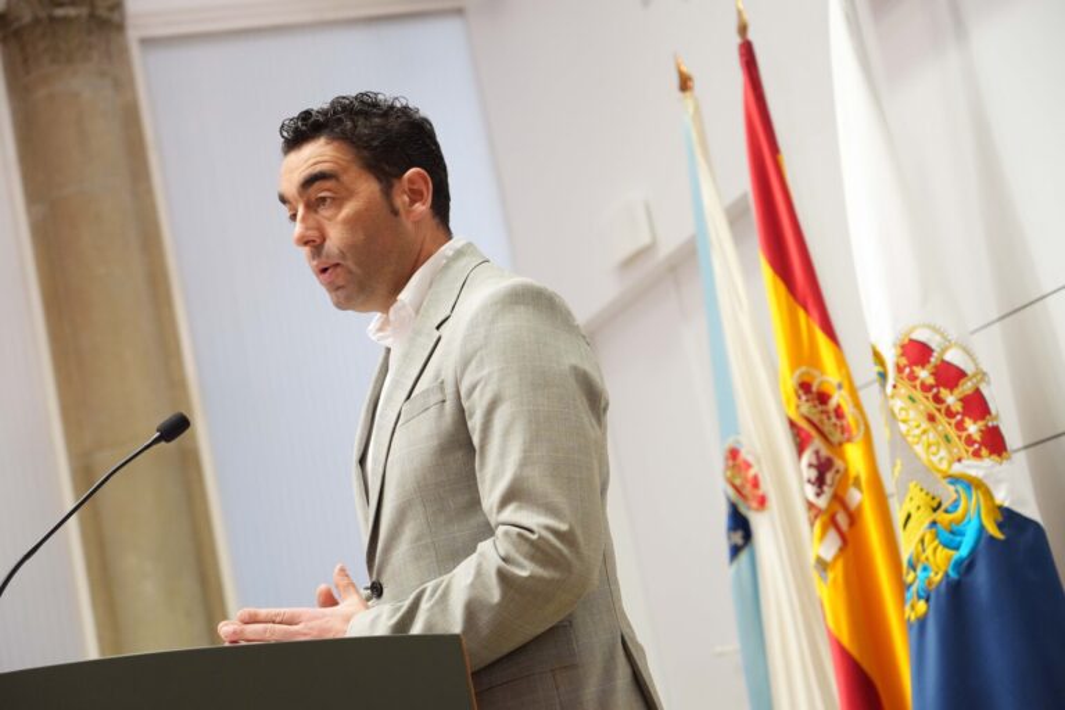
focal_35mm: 66
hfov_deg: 30.5
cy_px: 355
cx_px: 532
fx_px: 1952
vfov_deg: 20.6
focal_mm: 66
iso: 4000
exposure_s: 1/320
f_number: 4
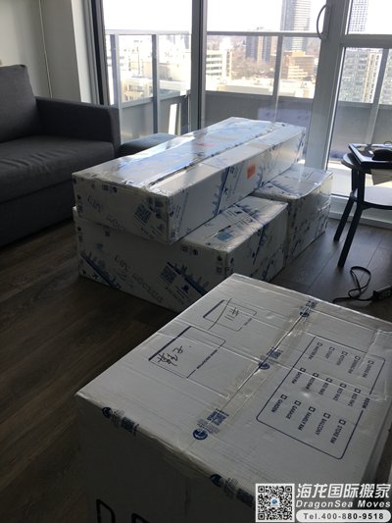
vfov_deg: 61.6
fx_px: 438
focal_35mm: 29
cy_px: 262
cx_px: 196
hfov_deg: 48.2
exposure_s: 1/120
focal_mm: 4.15
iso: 25
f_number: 2.2
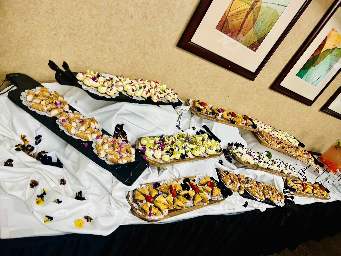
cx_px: 170
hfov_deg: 67.3
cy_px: 128
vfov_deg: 53.1
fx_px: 256
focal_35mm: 26
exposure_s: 1/60
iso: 80
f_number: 1.5
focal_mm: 5.7
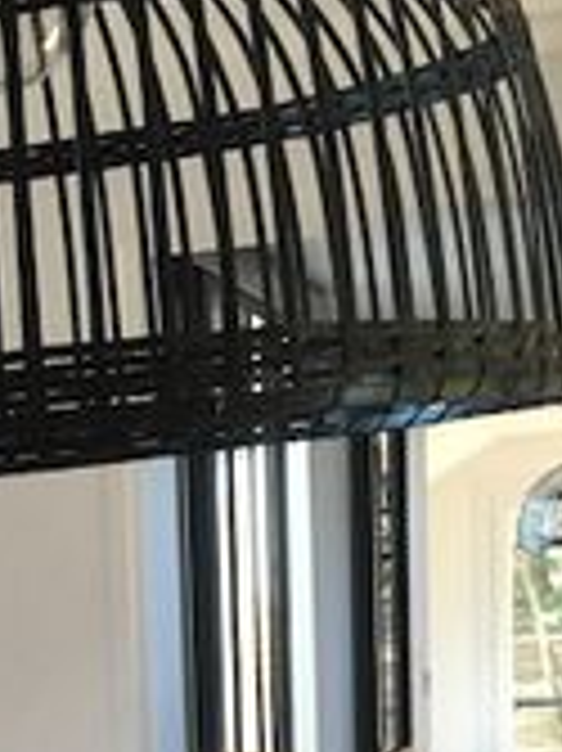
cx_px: -126
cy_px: 1054
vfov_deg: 17.4
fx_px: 2254
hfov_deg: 13.8
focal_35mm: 104
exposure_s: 1/33
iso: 50
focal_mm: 4.15
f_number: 2.2
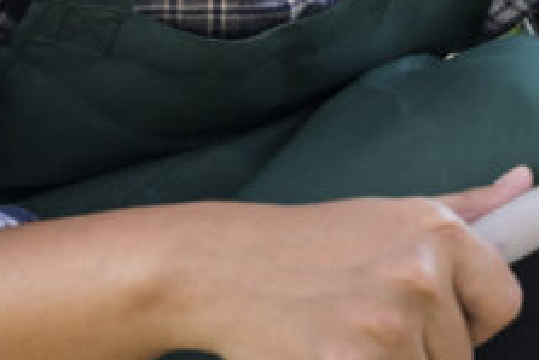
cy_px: -35
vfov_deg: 8.7
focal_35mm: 156
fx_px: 2337
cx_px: 740
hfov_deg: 12.7
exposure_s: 1/400
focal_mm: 34
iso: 400
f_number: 4
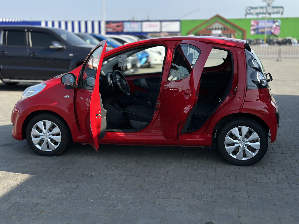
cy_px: 112
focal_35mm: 48
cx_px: 150
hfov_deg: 39.7
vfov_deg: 30.3
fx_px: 415
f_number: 1.78
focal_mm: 6.86
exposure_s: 1/3058
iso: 100
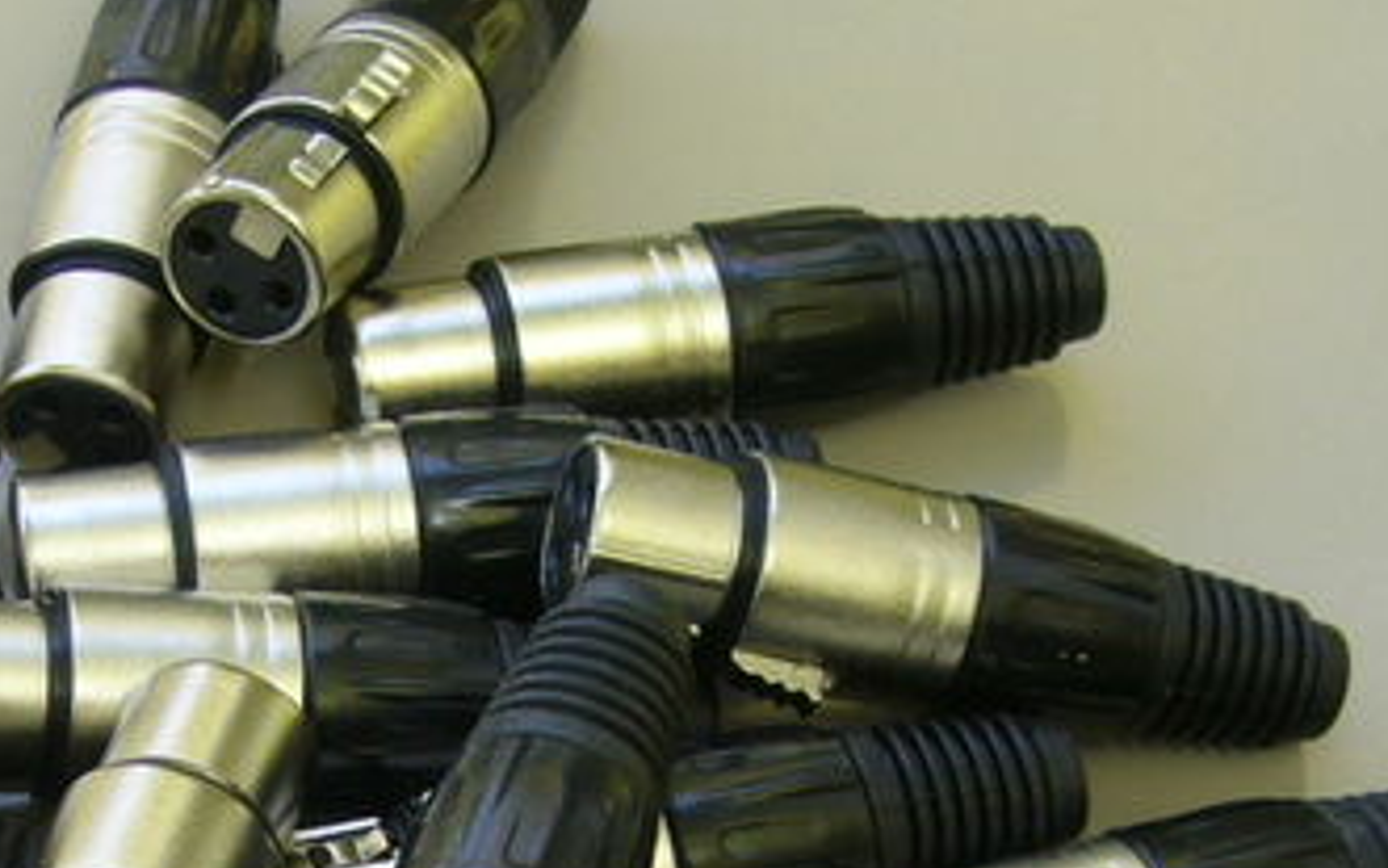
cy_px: 1057
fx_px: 4237
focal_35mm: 112
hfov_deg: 18.4
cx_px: 243
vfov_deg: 11.5
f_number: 2.8
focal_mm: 5.8
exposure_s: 1/60
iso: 80
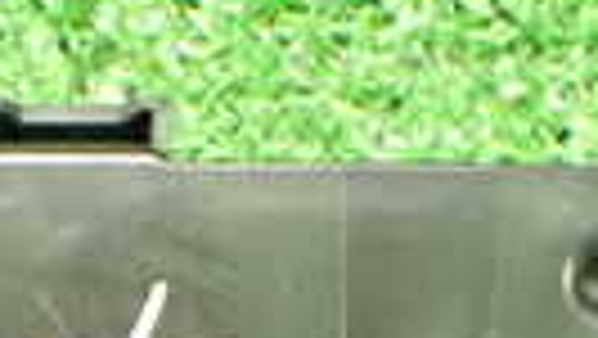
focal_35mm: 148
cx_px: 112
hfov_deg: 14.4
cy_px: 766
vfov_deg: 7.7
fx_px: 2348
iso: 1600
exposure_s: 1/30
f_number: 2.3
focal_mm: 5.4
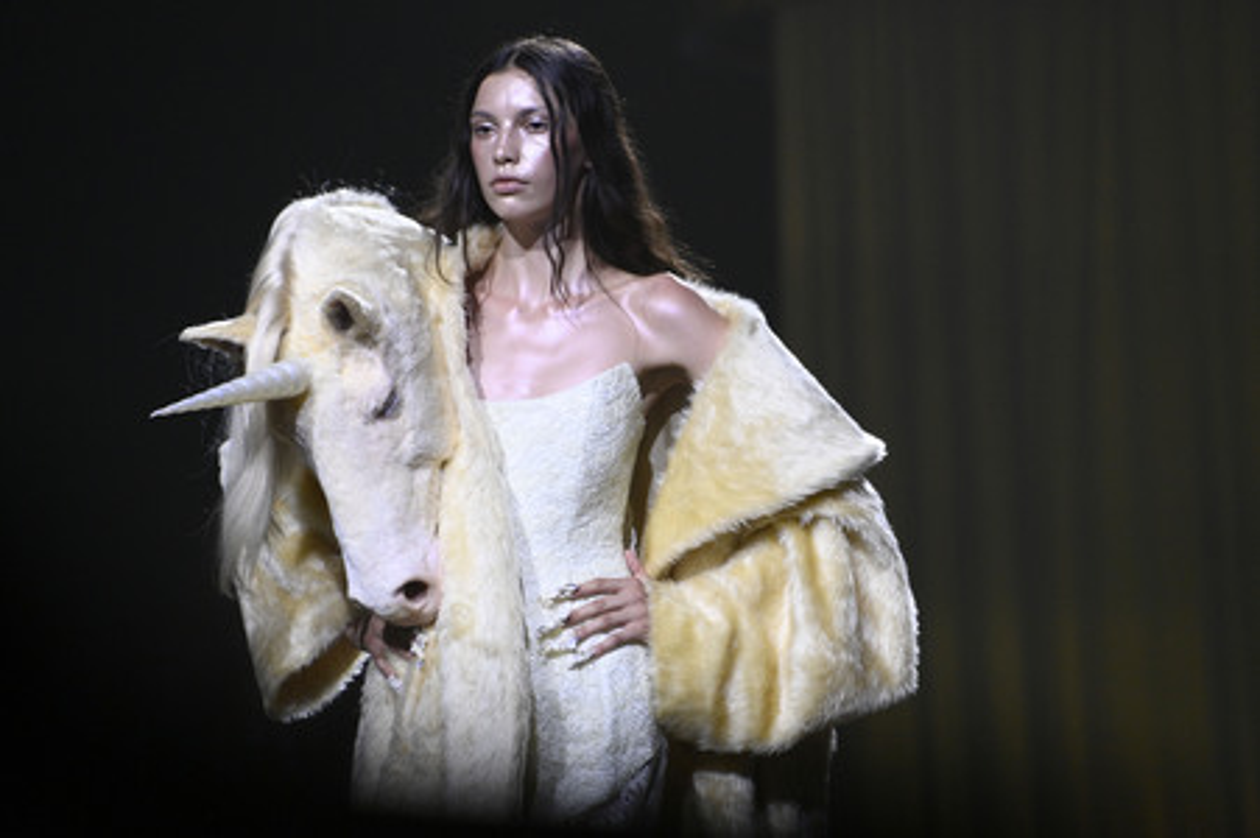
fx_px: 10492
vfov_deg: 4.6
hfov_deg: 6.9
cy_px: 419
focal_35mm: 300
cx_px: 630
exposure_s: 1/250
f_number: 7.1
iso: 4000
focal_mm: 300
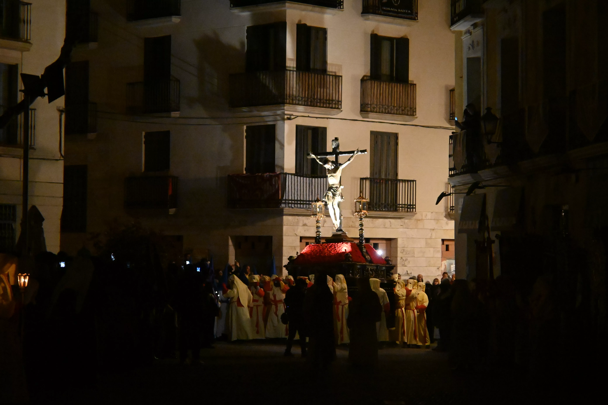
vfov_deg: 18.2
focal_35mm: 75
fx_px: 1267
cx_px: 304
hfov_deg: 27.0
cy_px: 202
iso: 12800
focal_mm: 50
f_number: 6.3
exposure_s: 1/50
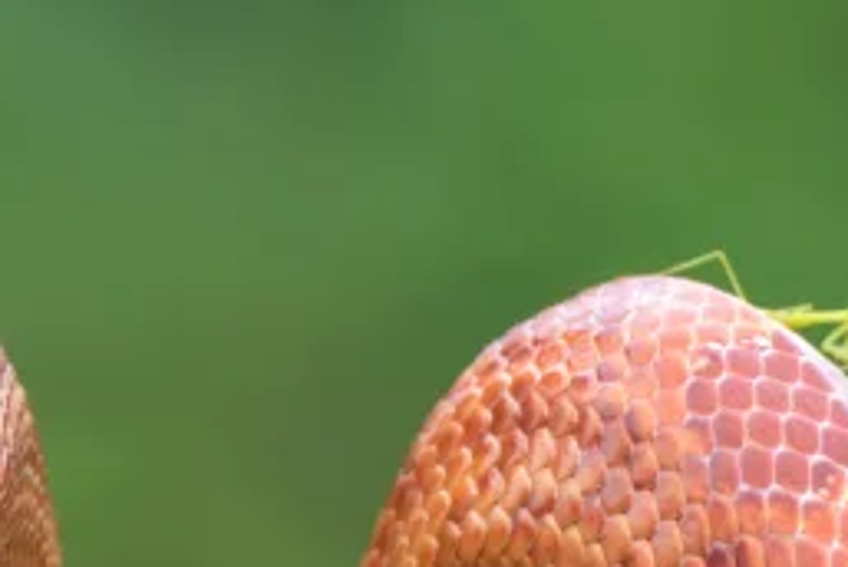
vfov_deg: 1.6
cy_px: 620
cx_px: -132
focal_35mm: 876
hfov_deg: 2.3
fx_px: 20658
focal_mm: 220
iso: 250
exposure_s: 1/200
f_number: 9
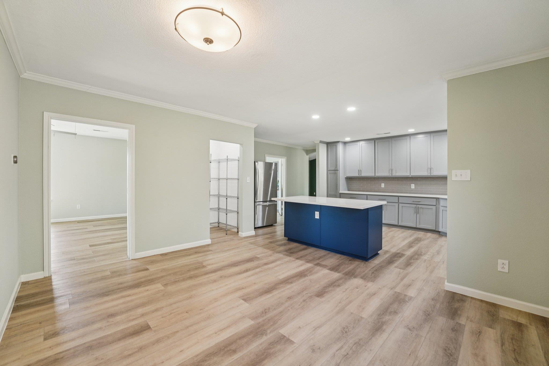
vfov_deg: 81.2
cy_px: 183
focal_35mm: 14
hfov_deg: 104.3
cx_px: 274
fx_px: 213
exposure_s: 1/25
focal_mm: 14
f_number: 8
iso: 400
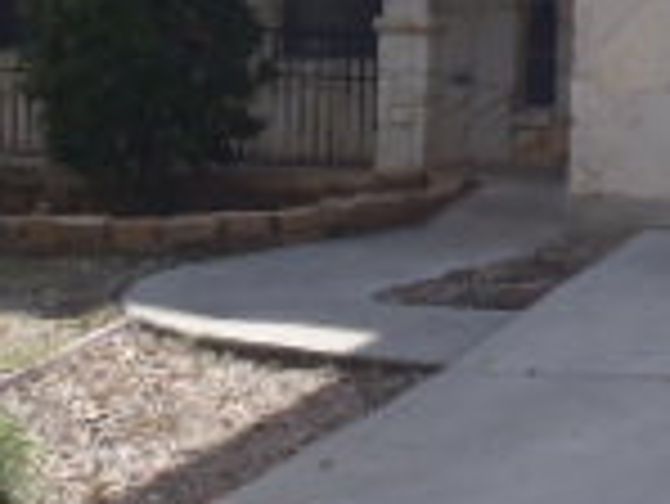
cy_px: -266
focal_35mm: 120
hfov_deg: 15.8
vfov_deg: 11.8
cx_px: 787
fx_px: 2324
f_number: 3.9
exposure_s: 1/400
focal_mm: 5
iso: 80
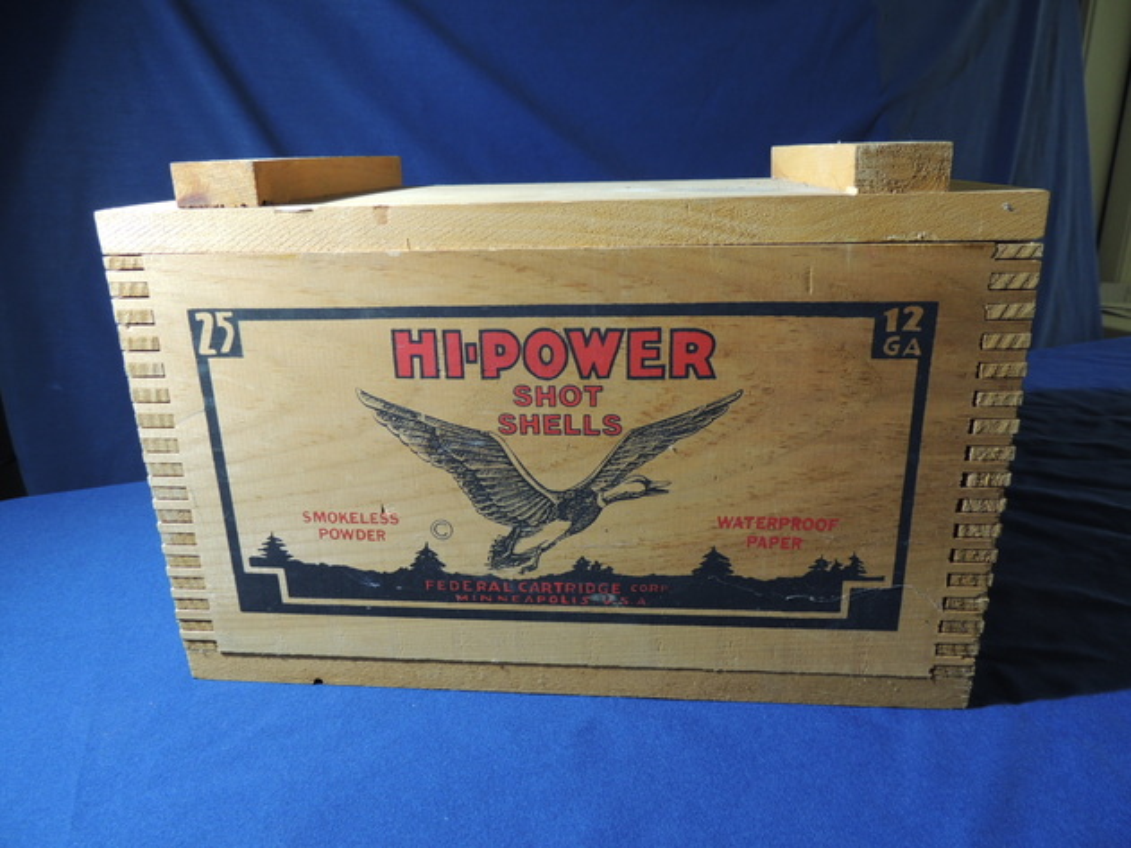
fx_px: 784
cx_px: 566
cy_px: 424
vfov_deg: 56.8
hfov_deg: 71.6
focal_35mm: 24
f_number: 3
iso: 140
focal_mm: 4.3
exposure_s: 1/30
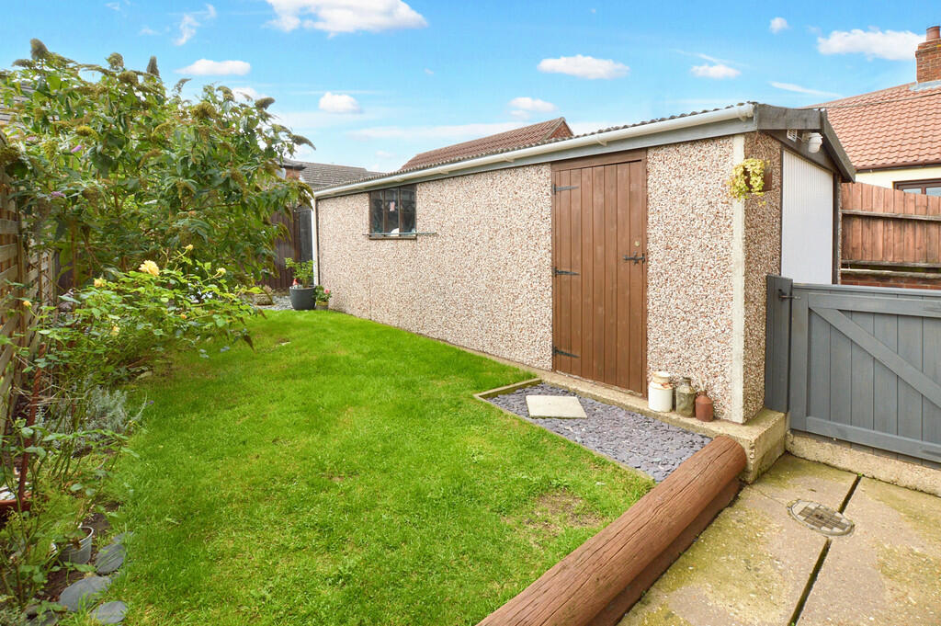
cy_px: 313
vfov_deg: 77.2
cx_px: 470
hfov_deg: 100.4
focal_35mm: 15
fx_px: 392
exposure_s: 1/100
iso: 200
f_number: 11
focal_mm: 10
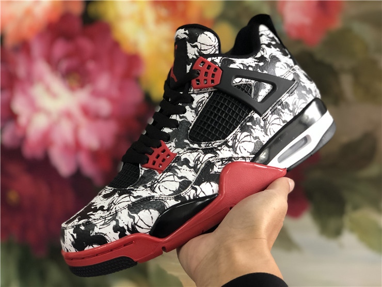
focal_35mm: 52
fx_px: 574
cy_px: 144
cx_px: 191
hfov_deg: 36.8
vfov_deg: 28.0
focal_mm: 6
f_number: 2.4
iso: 160
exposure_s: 1/50
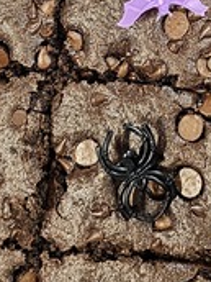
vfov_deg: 12.9
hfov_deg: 10.6
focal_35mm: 137
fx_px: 1113
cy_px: -238
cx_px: 260
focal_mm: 6.3
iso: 640
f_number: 1.7
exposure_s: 1/60
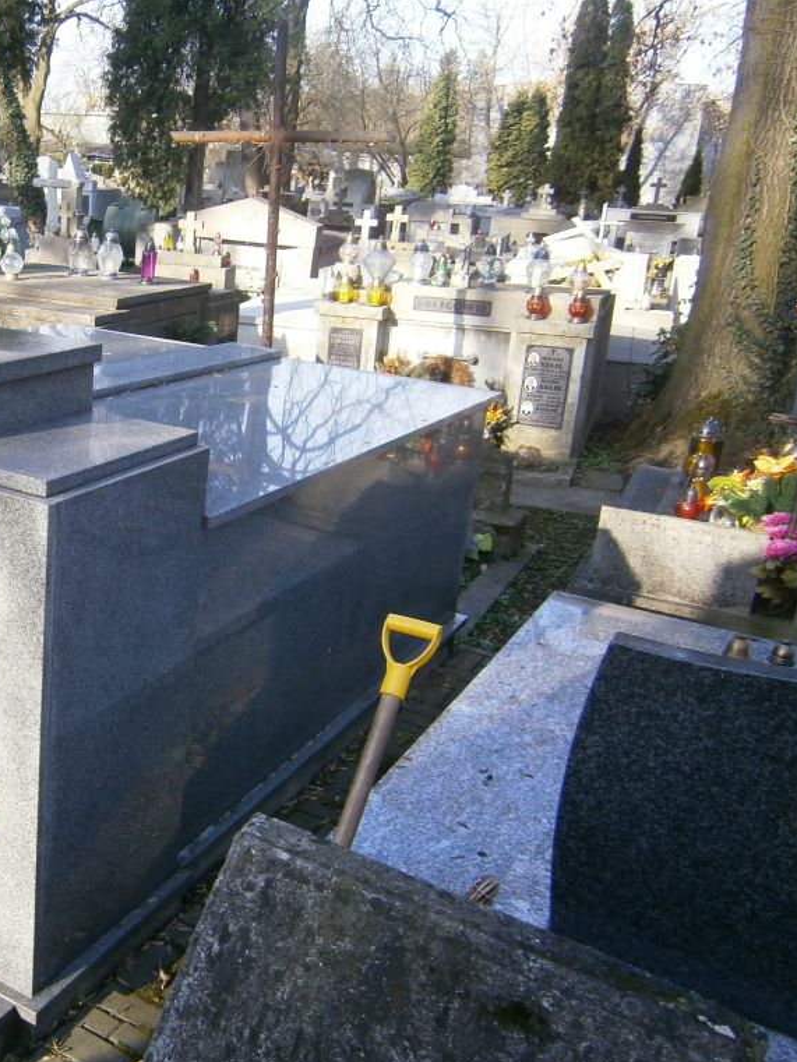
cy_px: 533
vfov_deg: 52.6
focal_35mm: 35
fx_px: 1074
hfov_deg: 38.2
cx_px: 96
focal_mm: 4.7
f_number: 2.8
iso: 80
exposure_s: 1/160
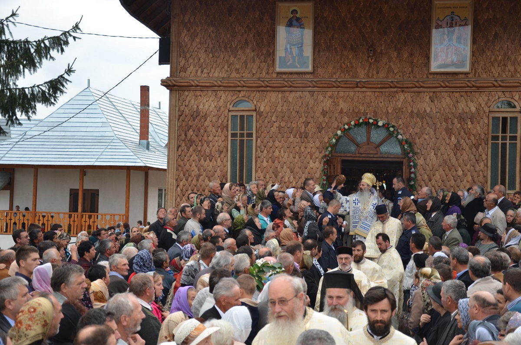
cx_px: 260
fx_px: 866
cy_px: 172
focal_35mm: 60
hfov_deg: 33.5
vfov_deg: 22.5
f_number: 4.5
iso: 125
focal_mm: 40
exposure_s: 1/250
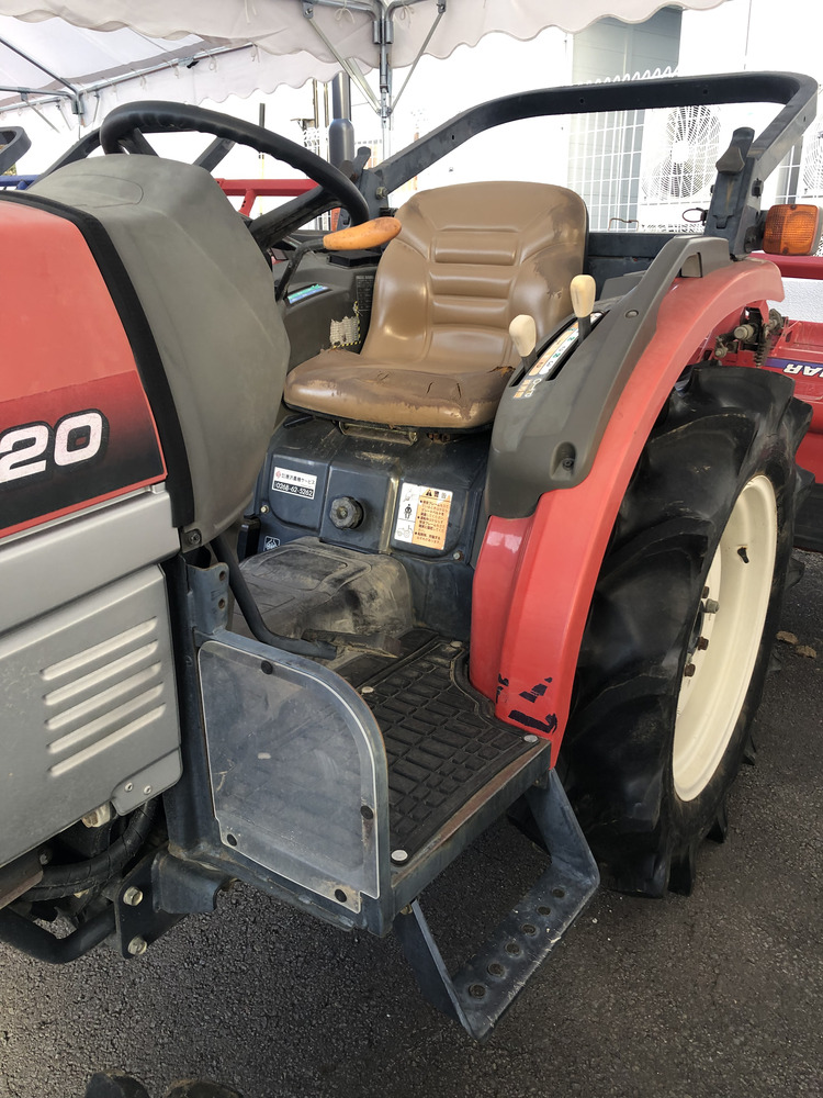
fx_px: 888
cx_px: 412
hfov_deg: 49.7
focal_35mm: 28
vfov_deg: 63.4
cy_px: 549
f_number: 1.8
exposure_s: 1/40
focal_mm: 4
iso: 25
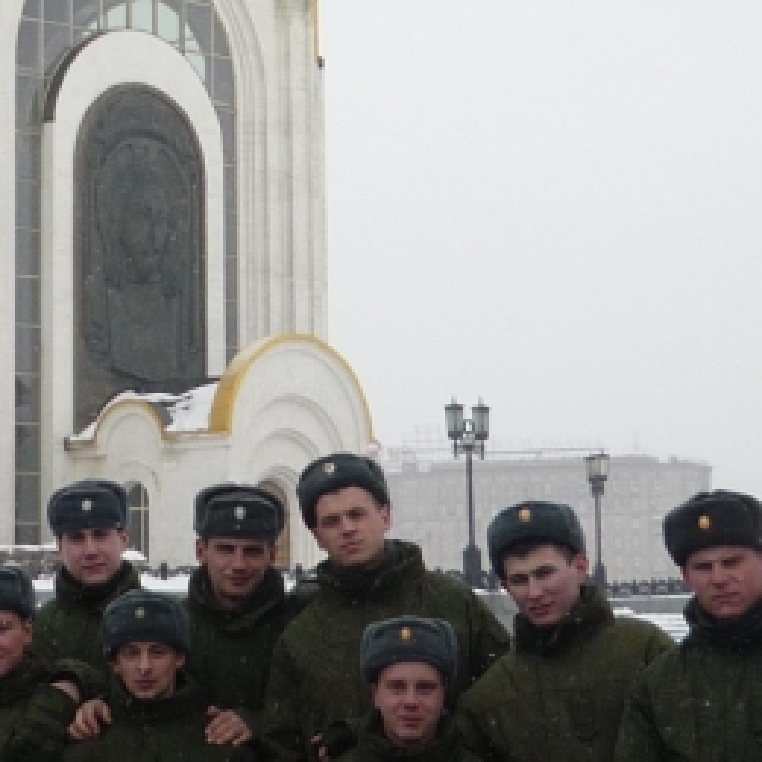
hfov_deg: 15.1
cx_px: 141
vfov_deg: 15.0
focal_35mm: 115
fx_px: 2864
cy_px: 76
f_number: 2.8
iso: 100
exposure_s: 1/800
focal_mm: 5.5
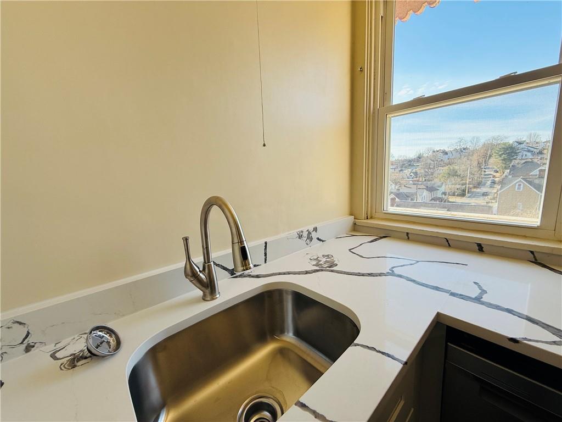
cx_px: 281
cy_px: 211
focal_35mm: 14
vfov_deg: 85.7
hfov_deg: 102.1
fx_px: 227
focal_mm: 2.22
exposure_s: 1/144
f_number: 2.2
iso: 64
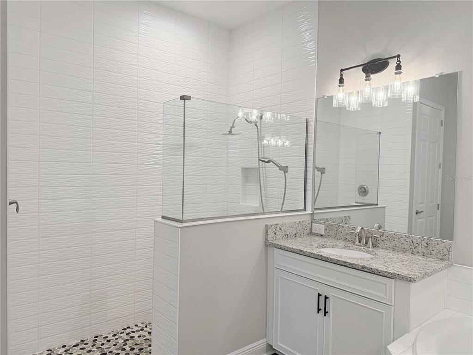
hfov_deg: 71.6
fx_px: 328
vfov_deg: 56.8
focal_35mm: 24
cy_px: 178
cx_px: 236
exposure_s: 1/189
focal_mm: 6.76
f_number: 1.78
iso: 200
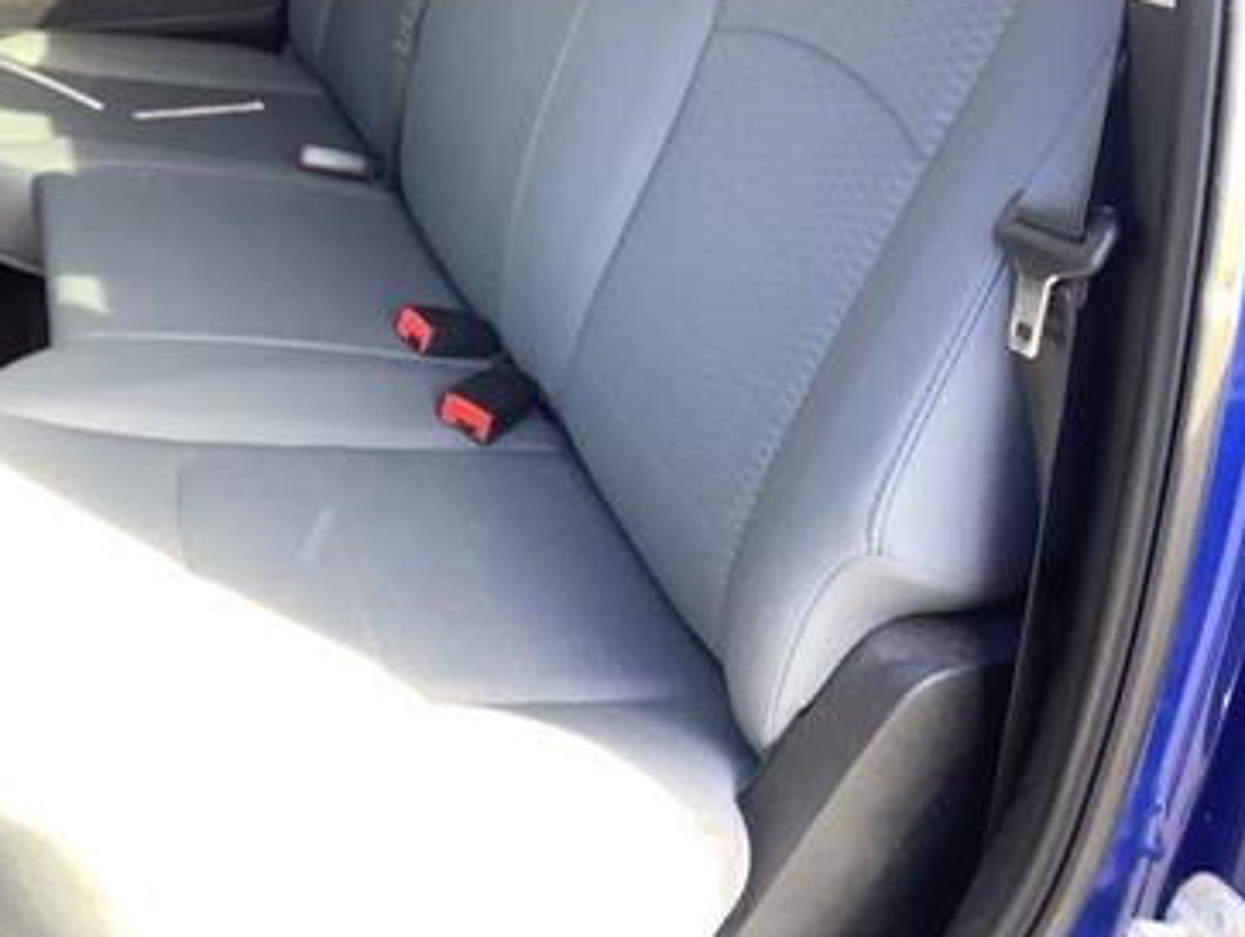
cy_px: 326
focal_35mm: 43
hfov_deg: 43.2
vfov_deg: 33.4
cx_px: 415
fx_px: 1548
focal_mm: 3.3
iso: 50
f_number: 2.4
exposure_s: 1/50
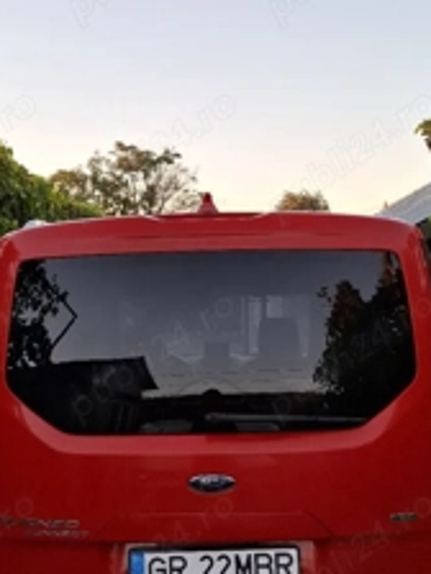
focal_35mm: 41
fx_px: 681
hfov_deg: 35.1
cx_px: 203
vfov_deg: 45.0
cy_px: 387
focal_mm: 5.54
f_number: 1.8
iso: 50
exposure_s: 1/159
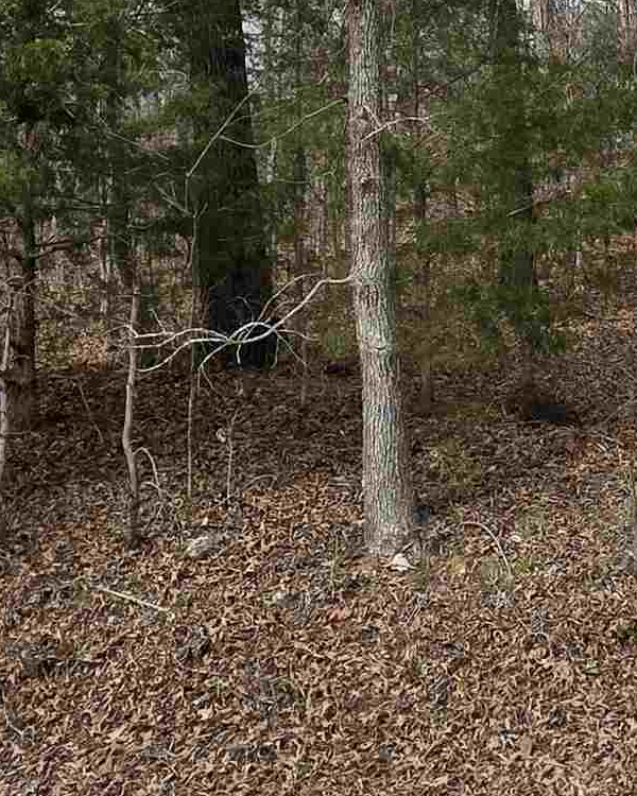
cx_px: 617
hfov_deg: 27.7
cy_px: -37
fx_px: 1225
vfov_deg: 32.5
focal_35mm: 52
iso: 40
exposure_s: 1/1321
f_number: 1.9
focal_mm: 2.2
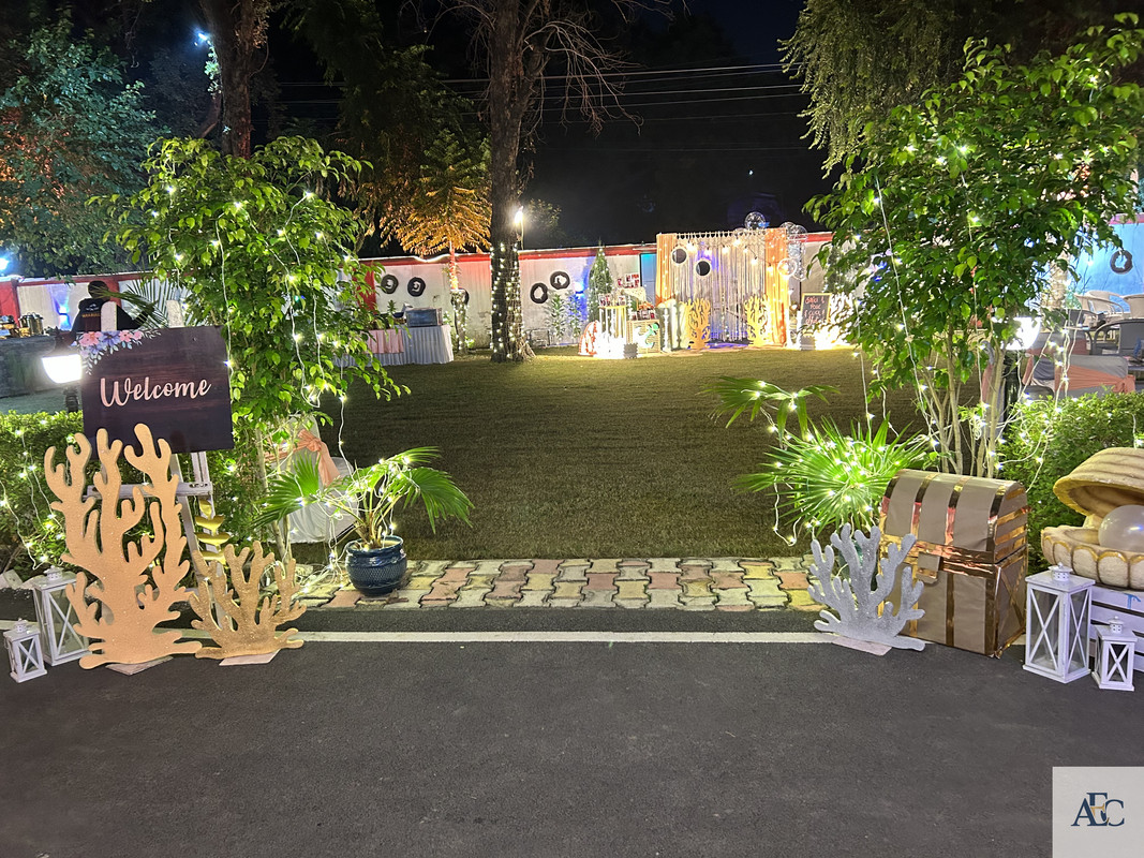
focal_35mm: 26
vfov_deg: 53.1
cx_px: 572
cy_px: 429
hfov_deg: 67.3
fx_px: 859
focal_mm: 5.7
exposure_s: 1/50
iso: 500
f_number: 1.5
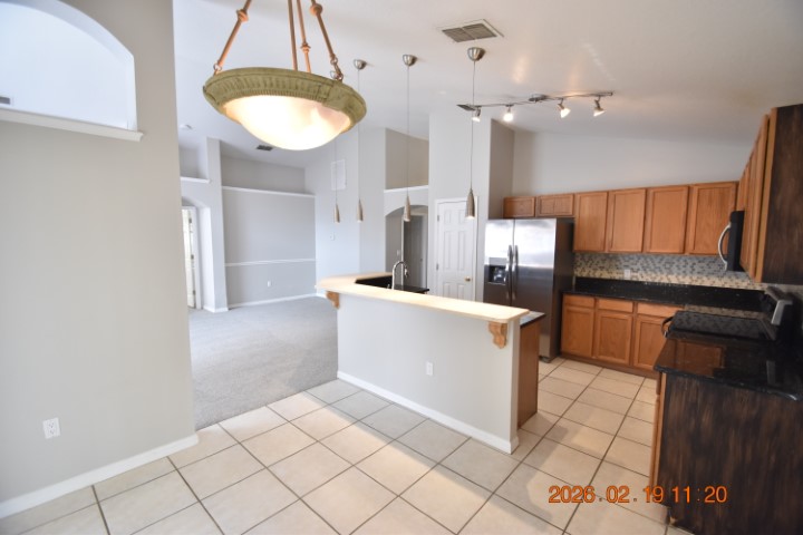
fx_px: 335
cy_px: 268
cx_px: 402
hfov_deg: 100.4
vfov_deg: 77.3
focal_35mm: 15
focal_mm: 10
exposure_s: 1/125
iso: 800
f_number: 3.5
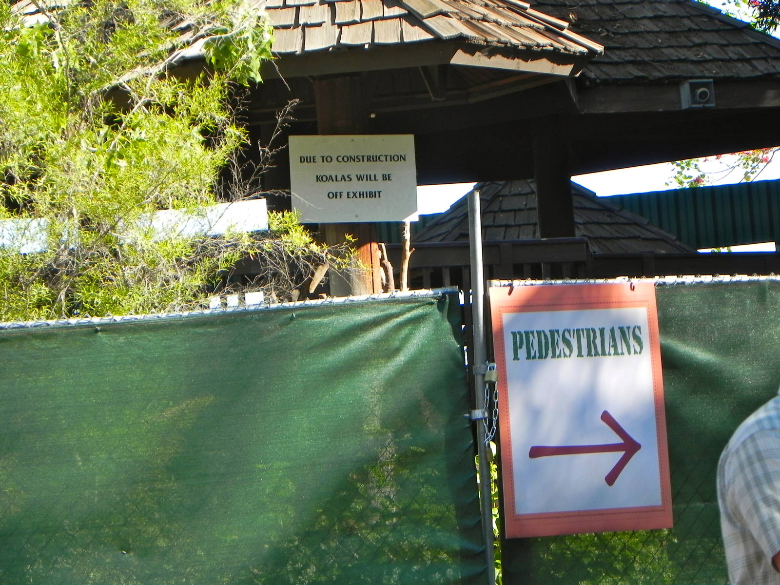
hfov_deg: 9.3
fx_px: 4777
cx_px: 390
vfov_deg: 7.0
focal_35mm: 212
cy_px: 292
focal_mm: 37.7
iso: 160
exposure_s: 1/212
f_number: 5
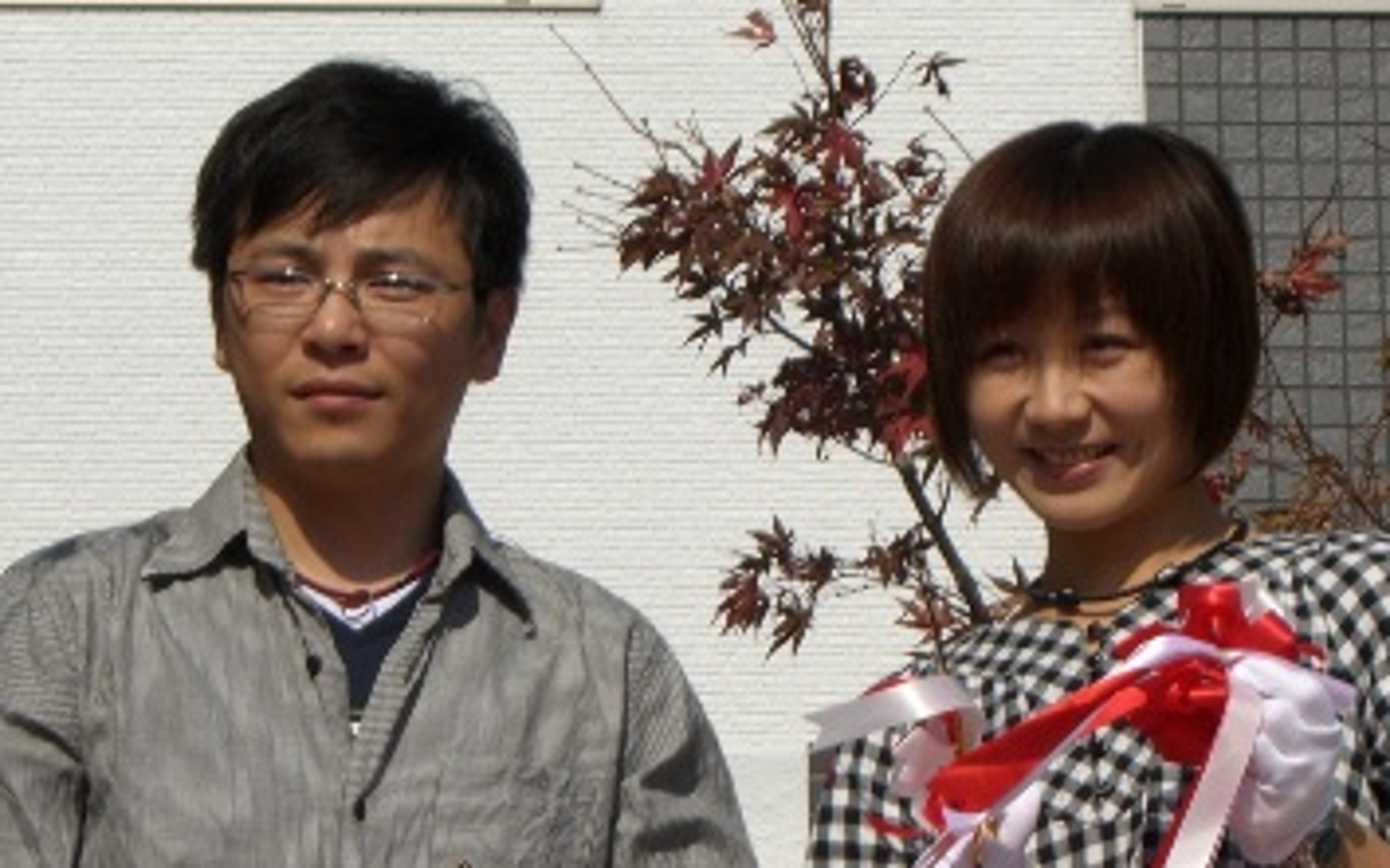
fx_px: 7498
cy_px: 473
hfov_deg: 10.6
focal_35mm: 198
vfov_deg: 6.6
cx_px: 758
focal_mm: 23.7
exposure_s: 1/500
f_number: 7.4
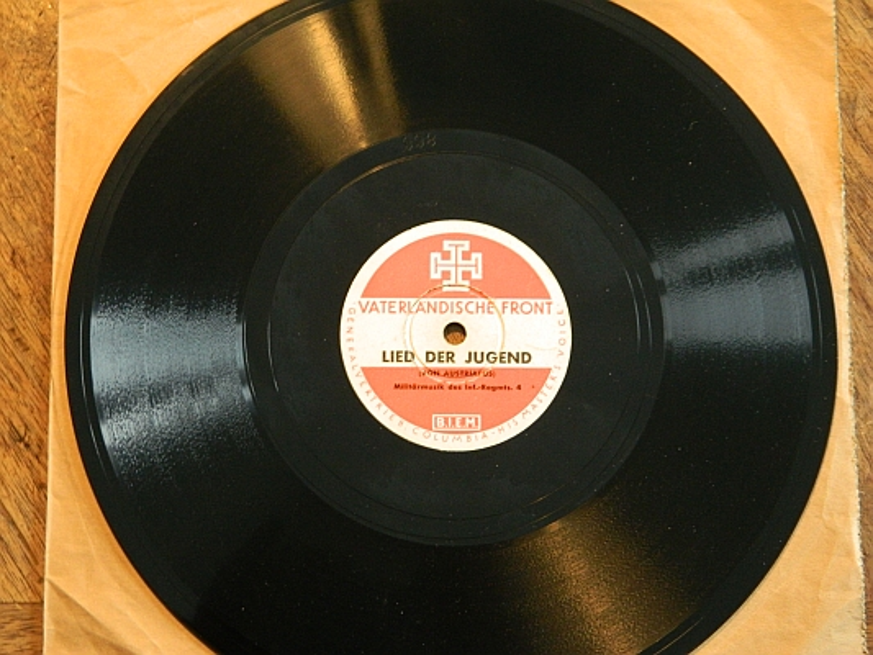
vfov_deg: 21.0
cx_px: 436
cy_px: 328
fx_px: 1766
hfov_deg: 27.8
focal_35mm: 70
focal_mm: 12.6
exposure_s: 1/8
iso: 400
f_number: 4
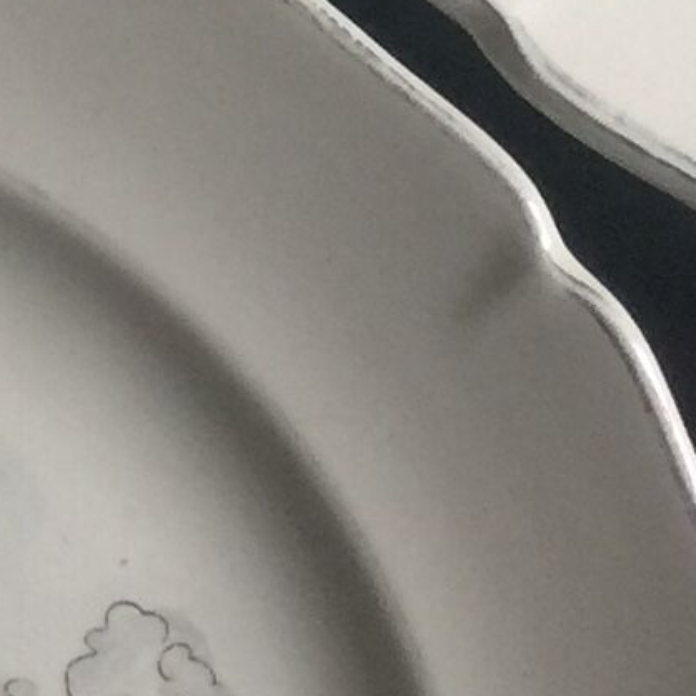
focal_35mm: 200
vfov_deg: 8.1
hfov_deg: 8.4
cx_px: -569
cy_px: -951
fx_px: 4550
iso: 40
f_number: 2.2
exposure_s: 1/33
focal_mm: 4.15
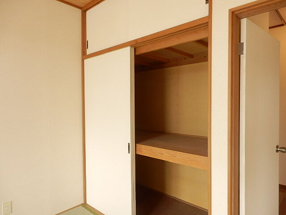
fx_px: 198
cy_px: 108
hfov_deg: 71.6
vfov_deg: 56.8
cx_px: 143
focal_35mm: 24
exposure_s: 1/30
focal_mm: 4.2
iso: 160
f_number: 3
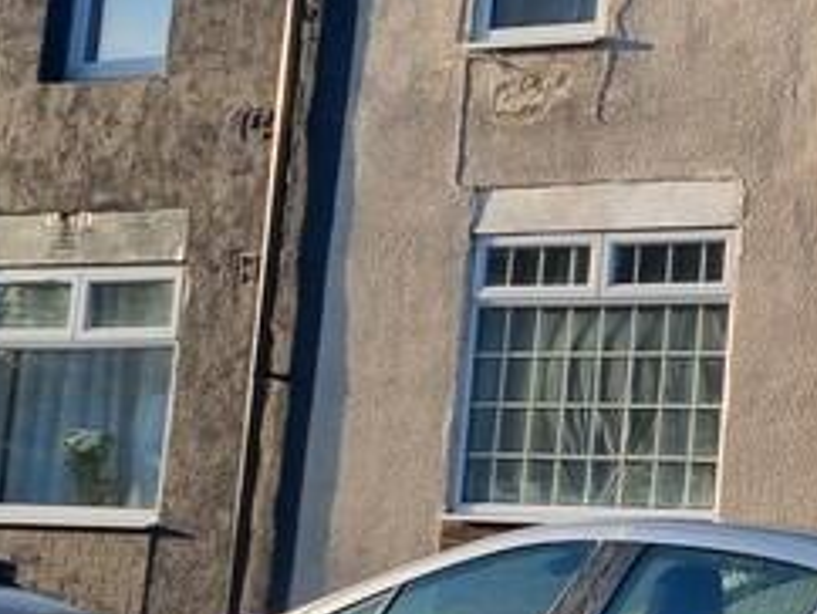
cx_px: 1388
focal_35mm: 110
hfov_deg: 15.7
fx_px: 2599
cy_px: 233
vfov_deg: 13.5
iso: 50
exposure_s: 1/974
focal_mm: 5.4
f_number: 1.8
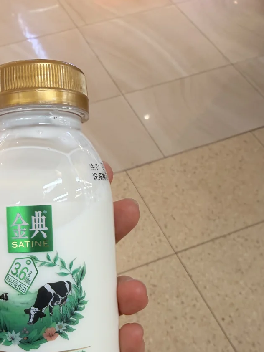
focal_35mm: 41
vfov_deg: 44.7
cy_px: 250
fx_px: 417
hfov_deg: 34.5
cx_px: 72
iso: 80
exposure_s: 1/100
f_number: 2.2
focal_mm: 2.22
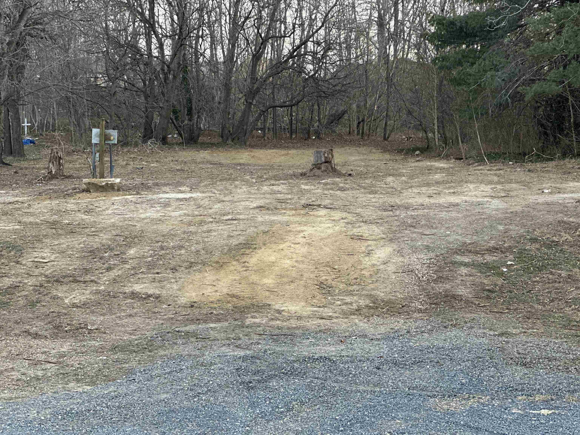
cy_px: 218
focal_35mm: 77
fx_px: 1290
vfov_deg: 19.1
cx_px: 290
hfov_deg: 25.3
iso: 80
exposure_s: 1/121
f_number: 2.8
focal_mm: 9
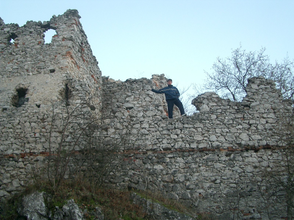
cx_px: 147
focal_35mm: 41
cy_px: 110
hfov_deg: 45.8
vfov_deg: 35.1
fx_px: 348
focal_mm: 6.8
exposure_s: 1/60
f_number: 2.8
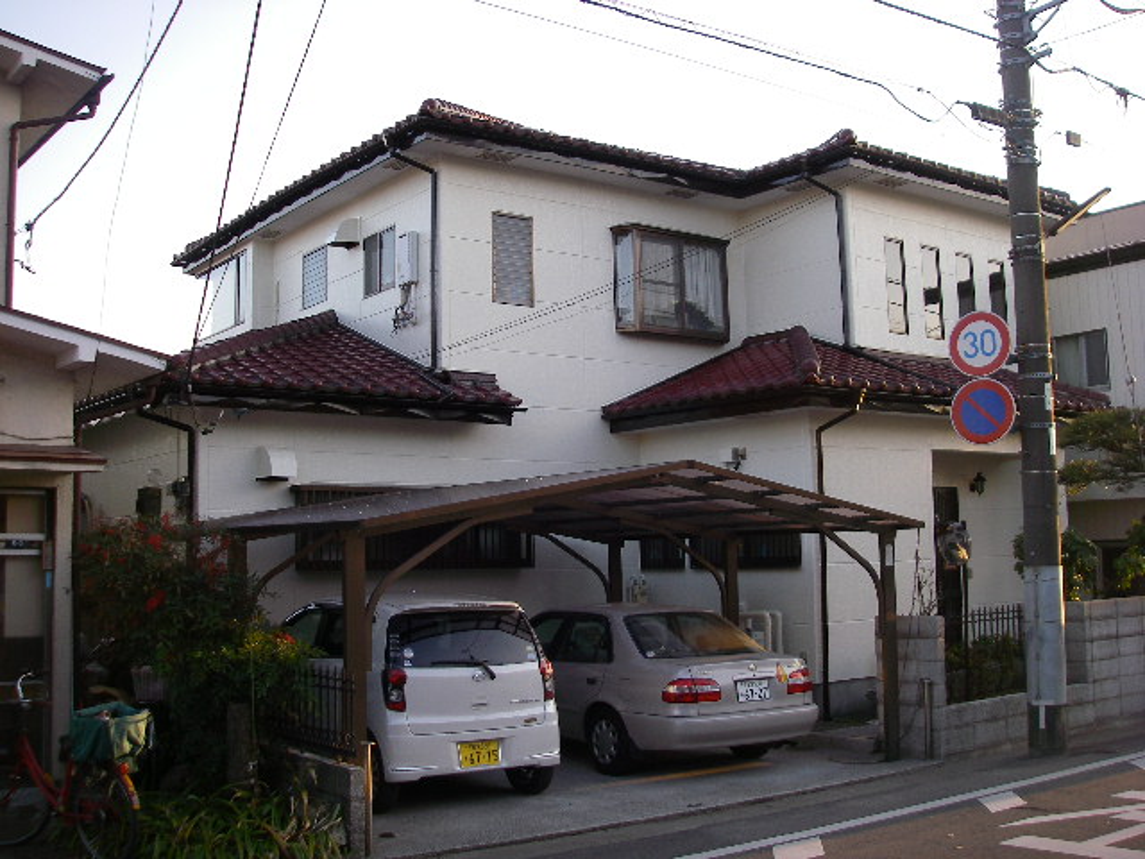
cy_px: 430
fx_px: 1257
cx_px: 572
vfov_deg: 37.7
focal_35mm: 38
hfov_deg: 49.0
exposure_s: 1/80
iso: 64
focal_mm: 6.3
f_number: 3.3
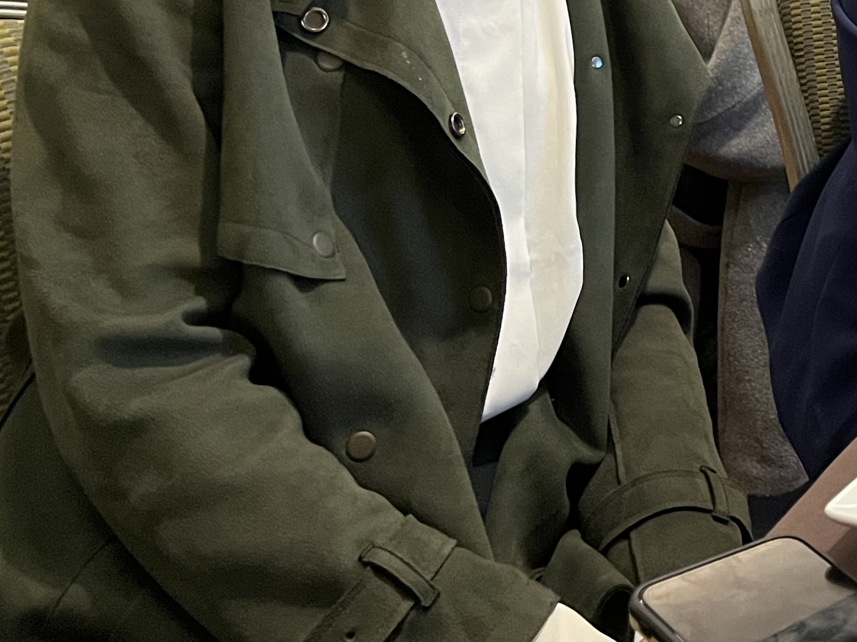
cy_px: -116
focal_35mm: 69
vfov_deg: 20.1
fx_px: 1708
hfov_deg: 25.0
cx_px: 1064
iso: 640
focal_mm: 5.1
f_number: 1.6
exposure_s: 1/40
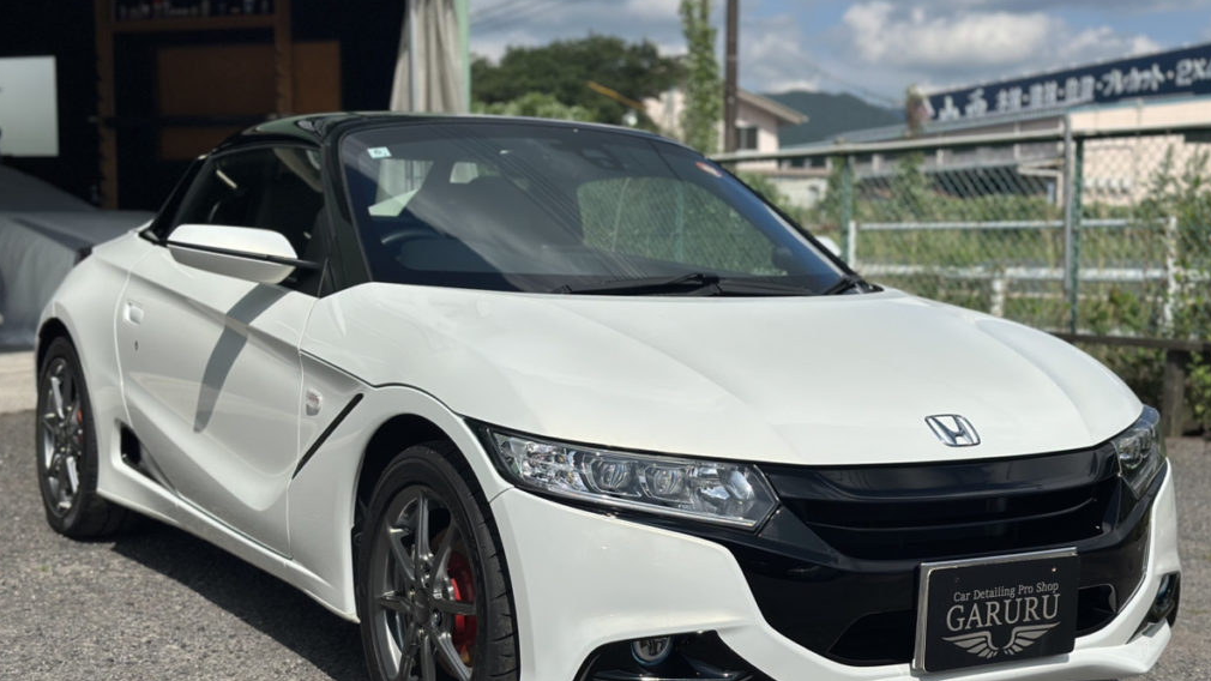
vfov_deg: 22.6
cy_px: 415
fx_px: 1702
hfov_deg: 39.2
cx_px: 610
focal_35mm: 53
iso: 100
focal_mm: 6.86
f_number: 1.78
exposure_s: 1/18868
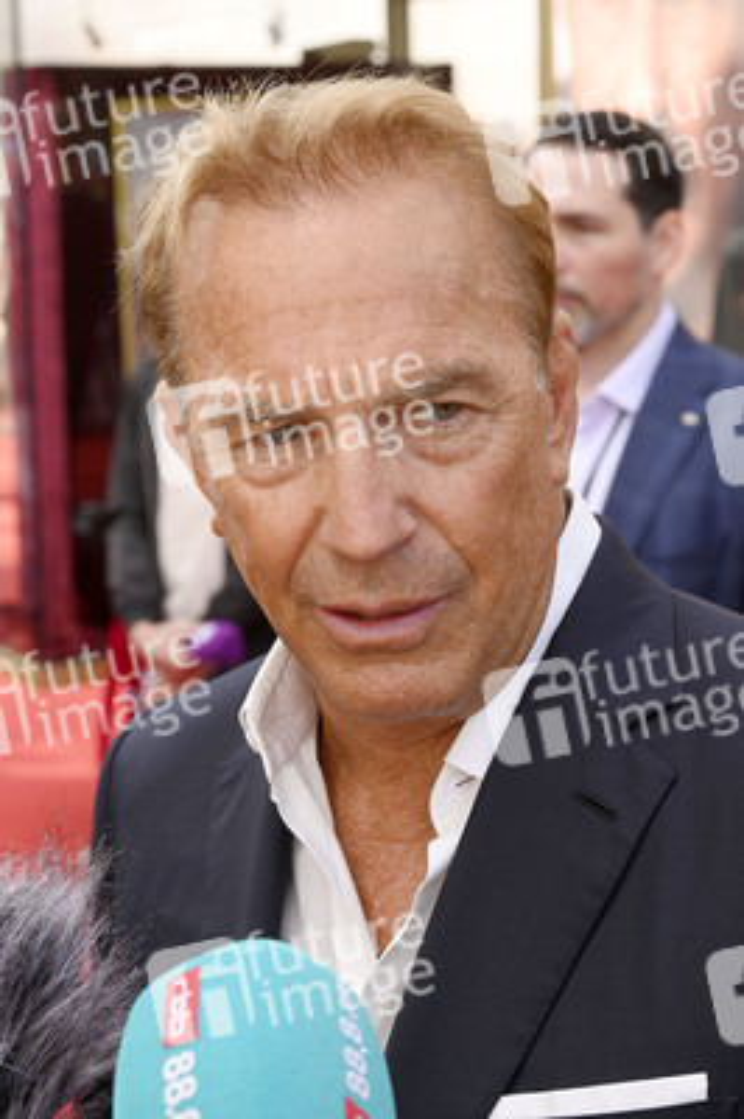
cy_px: 560
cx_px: 372
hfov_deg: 19.4
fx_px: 2174
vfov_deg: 28.9
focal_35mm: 70
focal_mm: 70
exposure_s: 1/200
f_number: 9
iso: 500
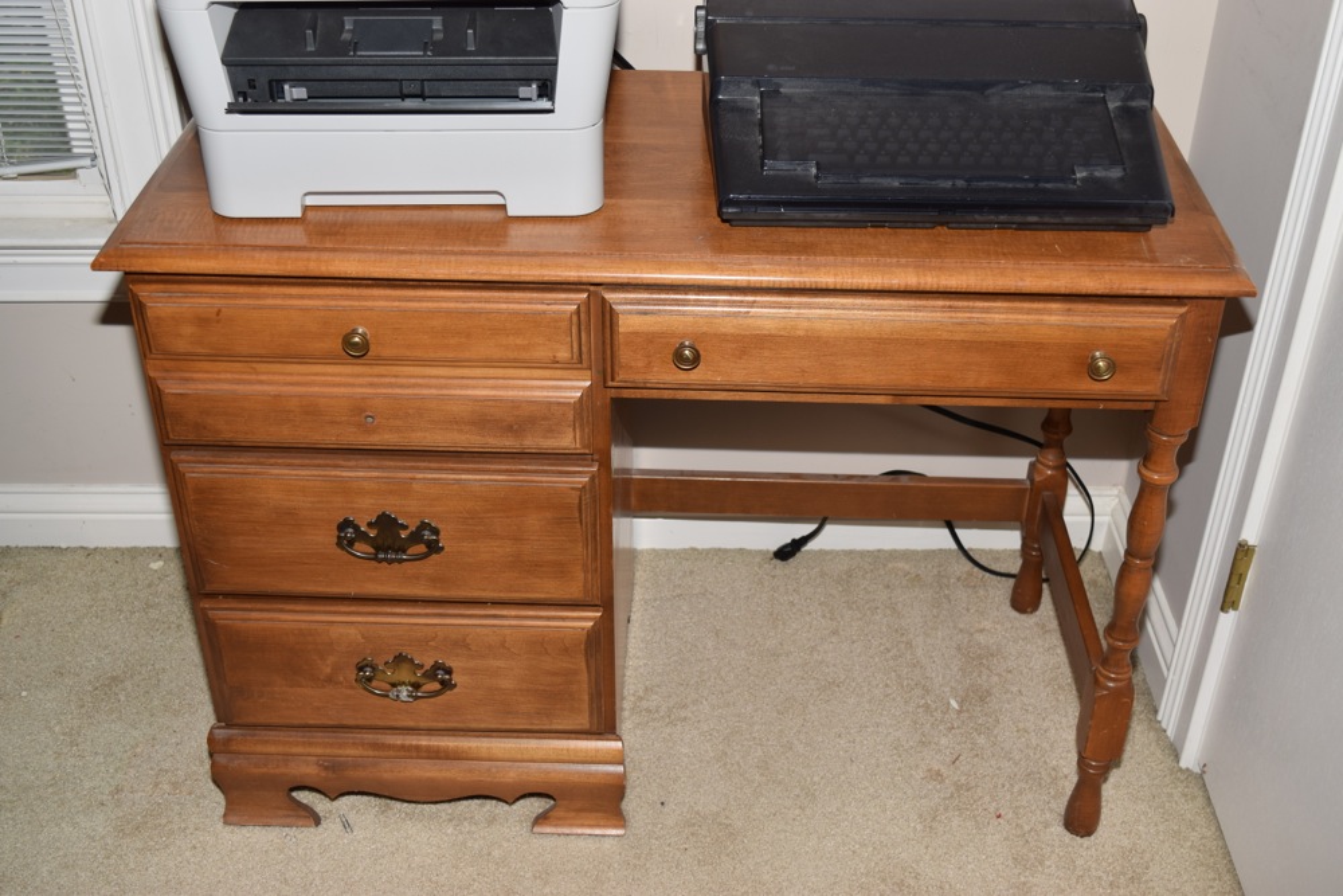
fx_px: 1623
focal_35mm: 44
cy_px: 448
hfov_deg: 45.0
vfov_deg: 30.9
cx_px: 672
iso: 100
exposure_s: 1/100
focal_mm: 29
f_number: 5.6
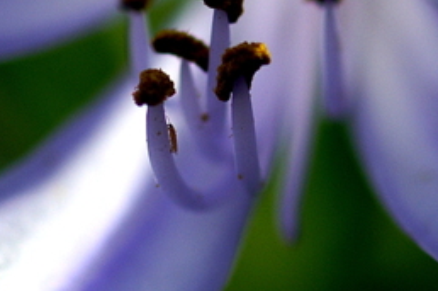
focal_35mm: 595
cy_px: -111
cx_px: 418
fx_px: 7226
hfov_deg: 3.5
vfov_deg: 2.3
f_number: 4
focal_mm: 100
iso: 125
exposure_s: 1/1600
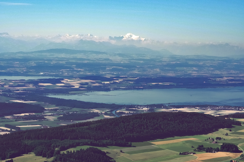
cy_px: 81
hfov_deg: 19.5
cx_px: 122
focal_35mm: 105
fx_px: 712
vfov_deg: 13.0
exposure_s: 1/640
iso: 400
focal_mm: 70
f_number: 9
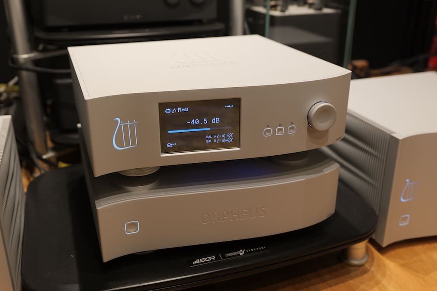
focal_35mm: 37
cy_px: 146
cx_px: 218
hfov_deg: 51.9
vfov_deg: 36.0
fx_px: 449
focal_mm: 34
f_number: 3.2
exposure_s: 1/100
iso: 1600
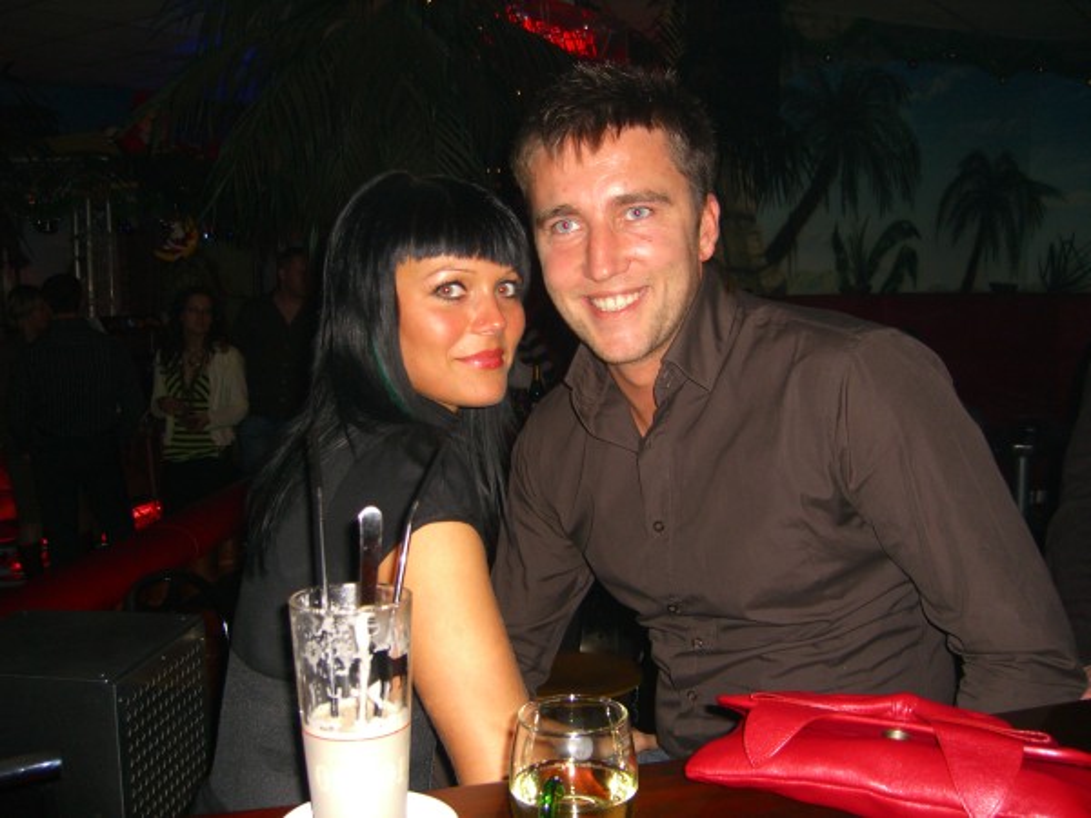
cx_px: 546
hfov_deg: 49.0
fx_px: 1198
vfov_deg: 37.7
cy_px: 409
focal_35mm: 38
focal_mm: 7.9
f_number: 2.8
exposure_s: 1/60
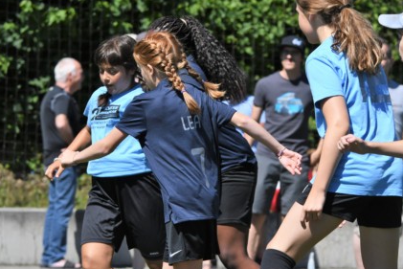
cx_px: 155
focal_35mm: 308
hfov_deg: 6.7
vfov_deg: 4.5
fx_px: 3449
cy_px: 156
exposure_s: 1/2500
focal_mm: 160
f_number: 6.3
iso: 640
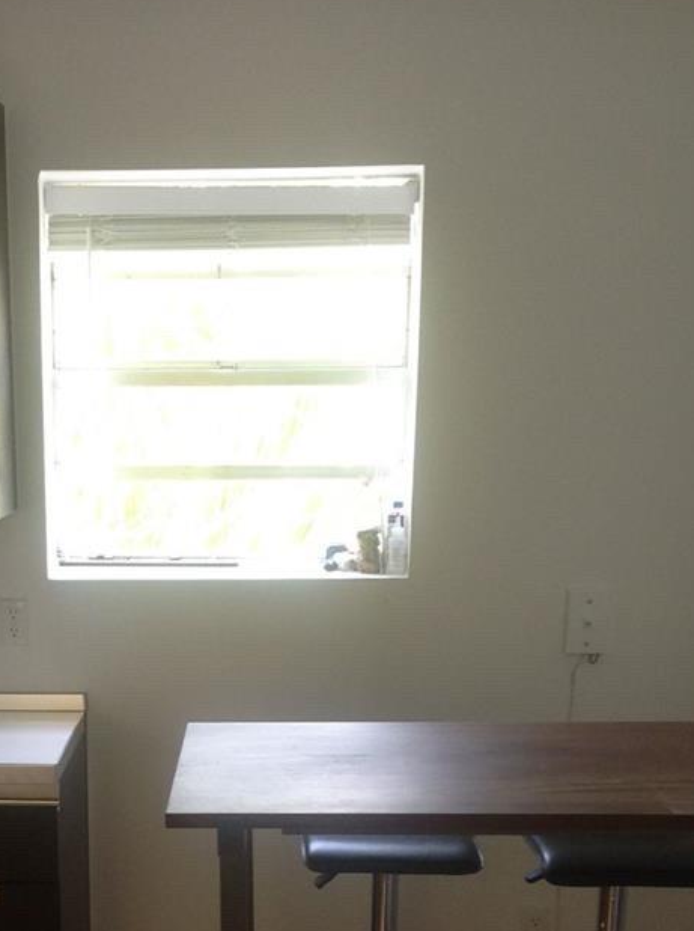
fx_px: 1824
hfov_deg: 21.3
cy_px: 833
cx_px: 161
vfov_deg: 27.6
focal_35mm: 68
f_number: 2.4
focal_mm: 4.28
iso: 64
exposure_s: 1/40
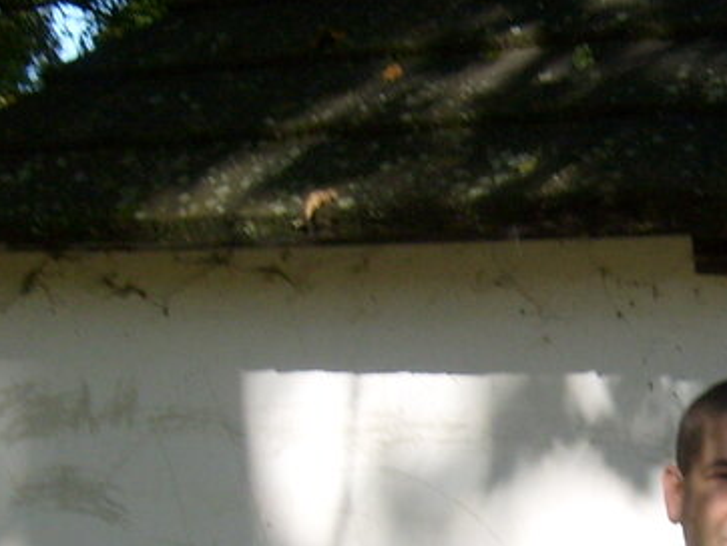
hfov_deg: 16.6
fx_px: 2438
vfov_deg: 12.6
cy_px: 534
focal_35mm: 116
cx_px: 749
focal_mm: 5.8
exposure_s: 1/125
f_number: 7.1
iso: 80
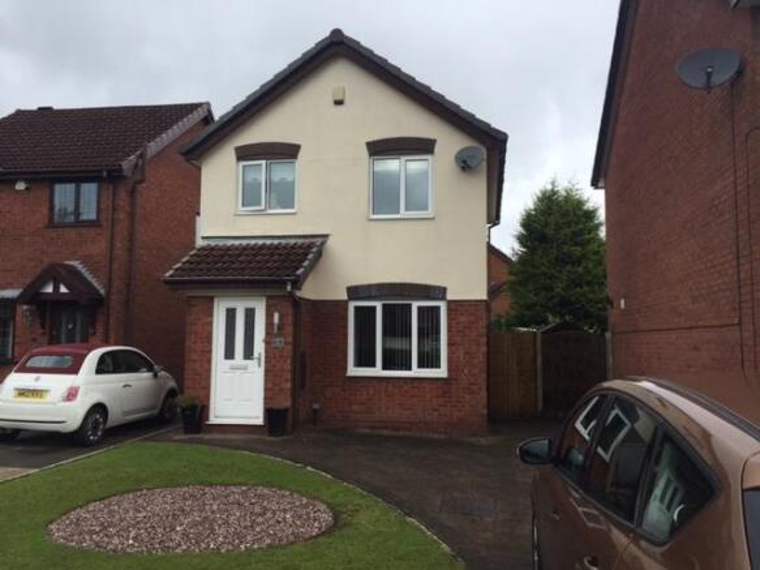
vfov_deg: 48.2
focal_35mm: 29
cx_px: 380
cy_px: 285
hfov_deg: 61.7
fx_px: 637
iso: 32
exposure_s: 1/1364
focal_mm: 4.15
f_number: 2.2
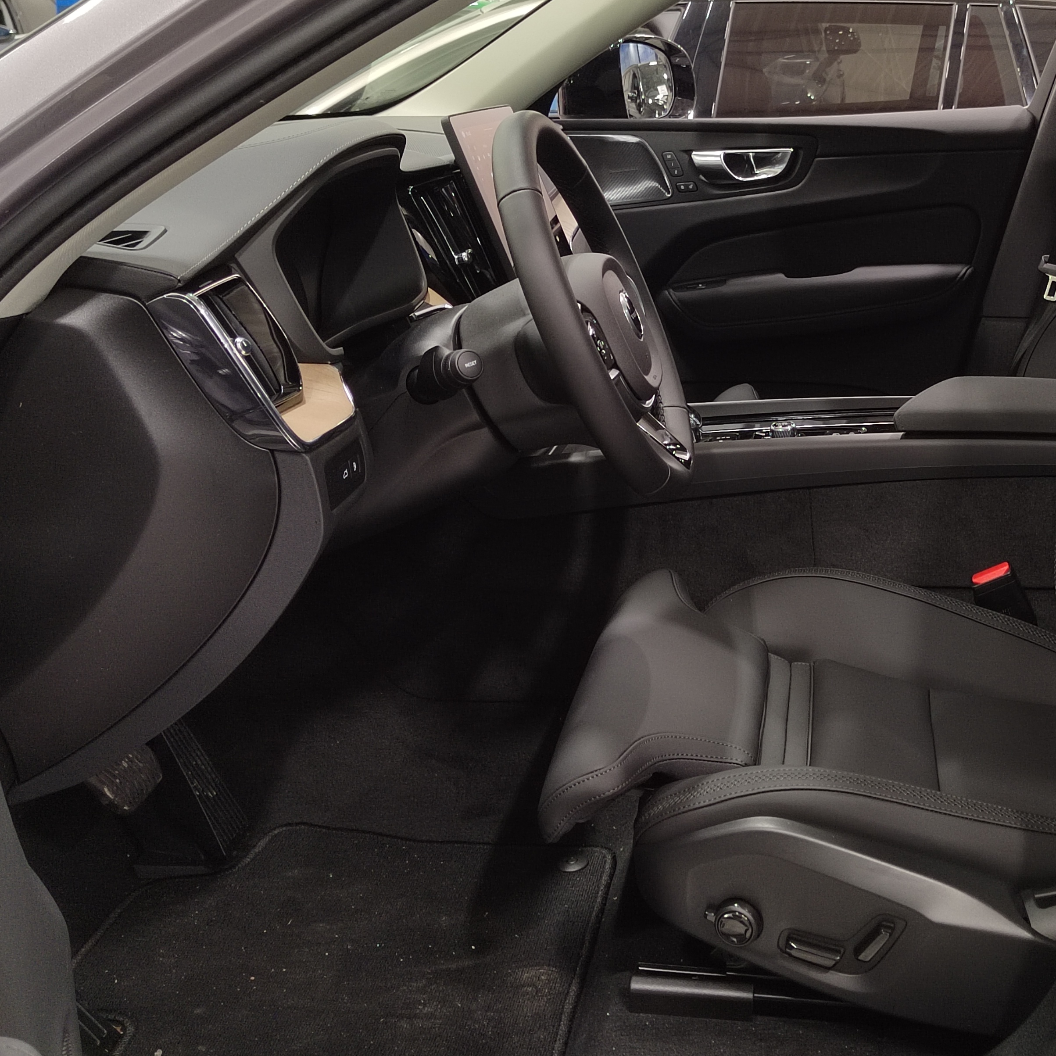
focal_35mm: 43
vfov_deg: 39.1
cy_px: 458
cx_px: 758
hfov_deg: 38.4
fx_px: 1484
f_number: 1.9
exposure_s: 1/50
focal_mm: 5.52
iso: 1025
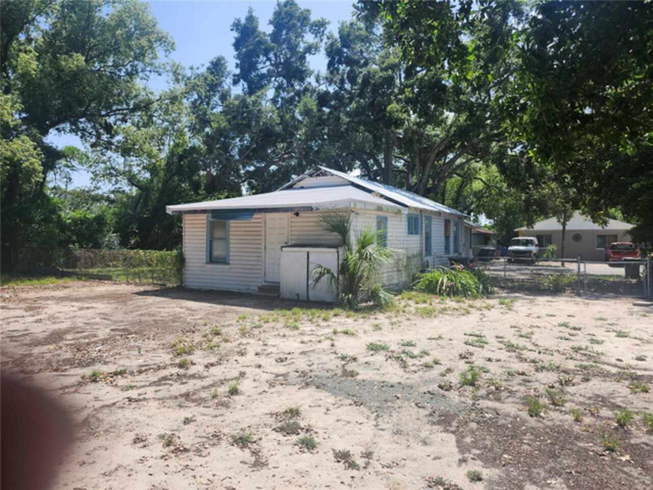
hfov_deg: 73.9
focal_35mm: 23
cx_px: 326
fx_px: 434
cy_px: 245
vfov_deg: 58.9
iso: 25
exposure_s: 1/963
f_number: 1.8
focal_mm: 5.54
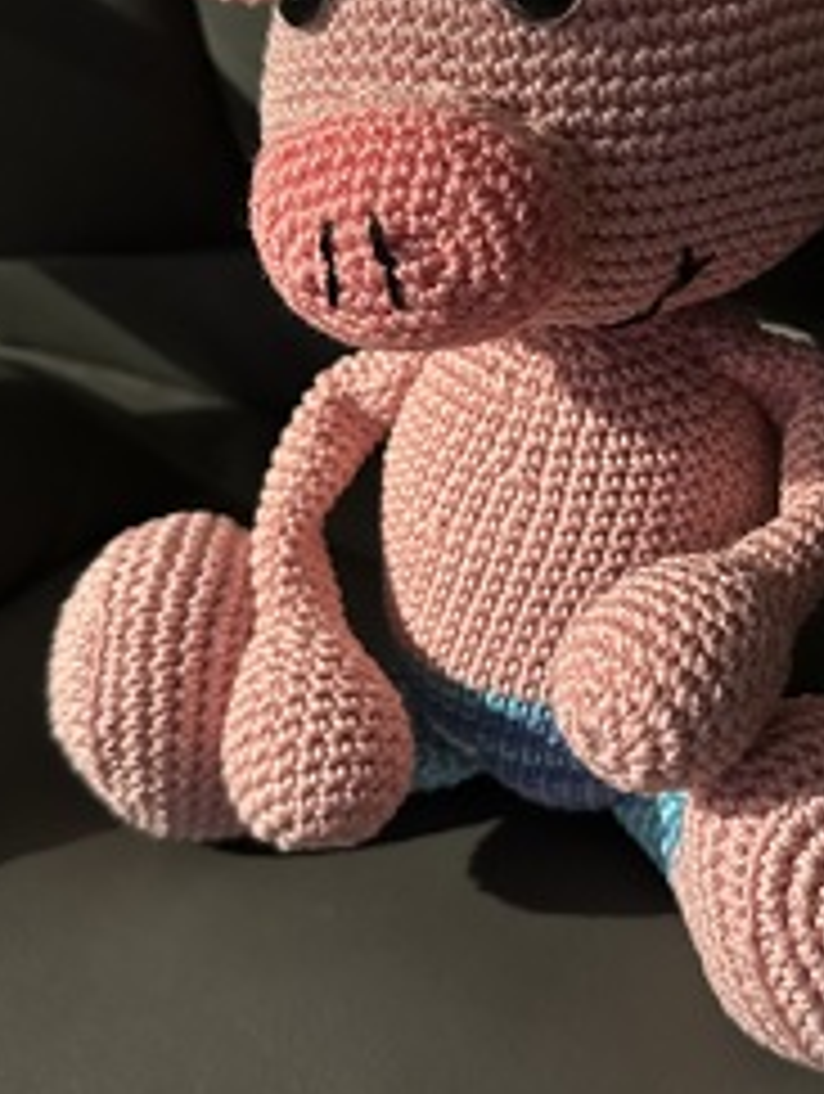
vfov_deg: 40.8
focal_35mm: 46
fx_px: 1456
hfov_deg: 31.1
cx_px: 612
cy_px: 392
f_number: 1.78
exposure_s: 1/33
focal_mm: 6.86
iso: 1000
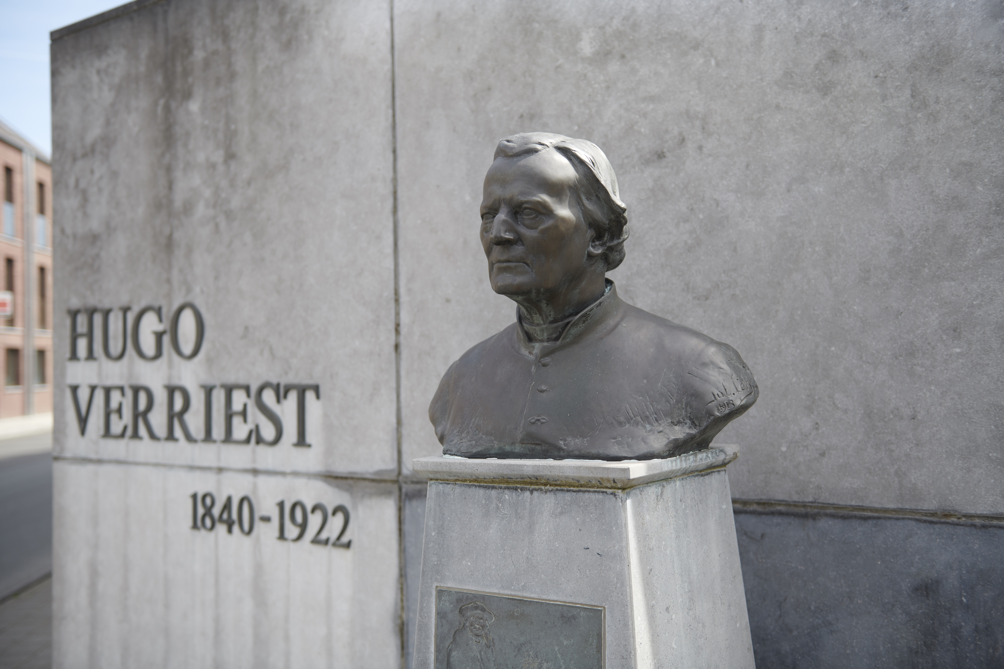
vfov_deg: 35.1
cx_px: 502
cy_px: 334
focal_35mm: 38
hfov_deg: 50.7
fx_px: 1060
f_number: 2.8
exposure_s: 1/640
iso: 125
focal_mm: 38
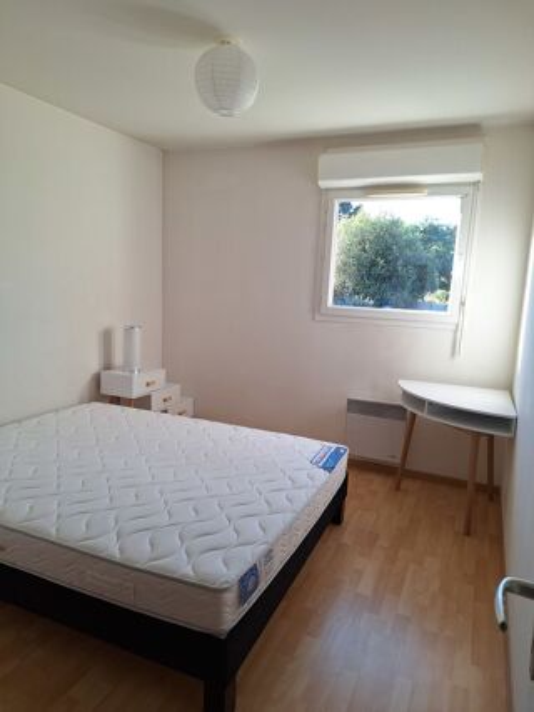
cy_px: 356
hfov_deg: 58.9
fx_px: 473
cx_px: 267
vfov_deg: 73.9
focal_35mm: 23
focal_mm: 5.54
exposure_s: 1/187
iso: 40
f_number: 1.8
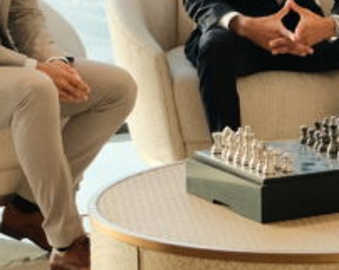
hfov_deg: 10.4
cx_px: 460
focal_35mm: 181
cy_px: -108
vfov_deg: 8.4
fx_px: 1813
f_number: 3.2
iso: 640
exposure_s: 1/80
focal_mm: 25.4
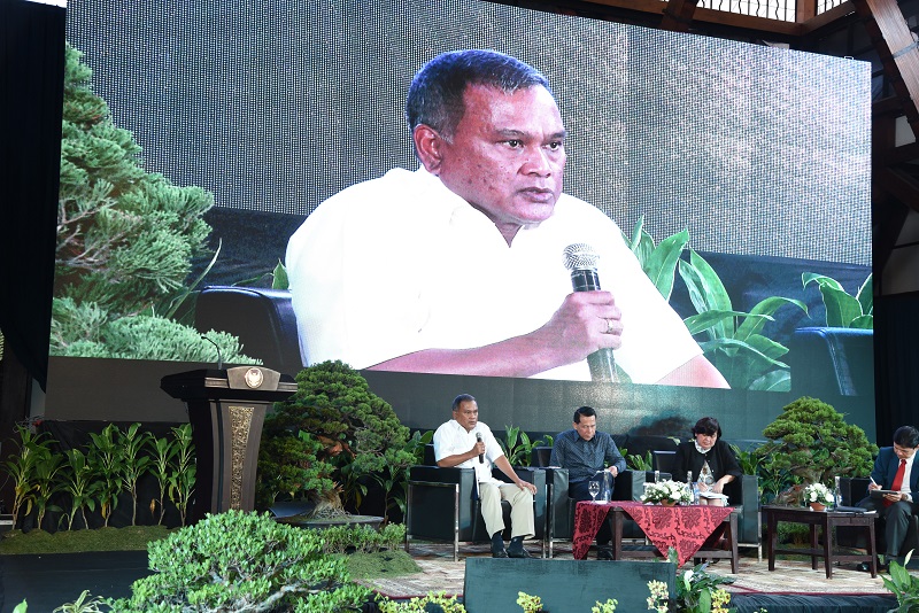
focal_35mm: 48
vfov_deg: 28.1
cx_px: 460
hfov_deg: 41.1
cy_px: 306
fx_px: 1226
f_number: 5
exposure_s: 1/100
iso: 1250
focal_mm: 48
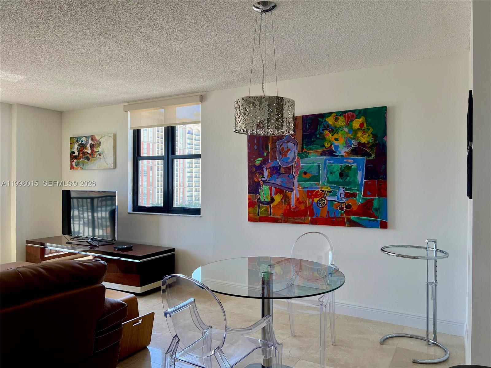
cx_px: 246
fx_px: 369
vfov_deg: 53.1
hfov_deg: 67.3
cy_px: 184
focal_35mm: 26
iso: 50
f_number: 1.5
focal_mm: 5.7
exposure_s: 1/121
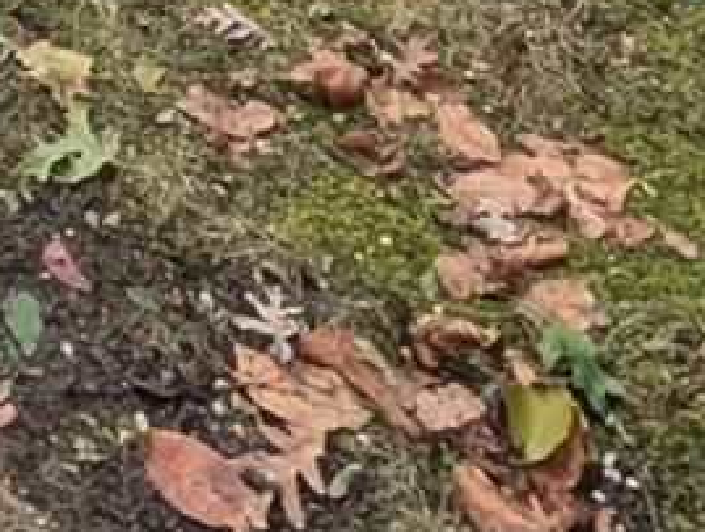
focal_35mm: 91
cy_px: -1418
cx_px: -621
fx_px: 1857
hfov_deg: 17.0
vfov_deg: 9.0
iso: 53
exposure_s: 1/836
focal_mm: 2.02
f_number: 1.7
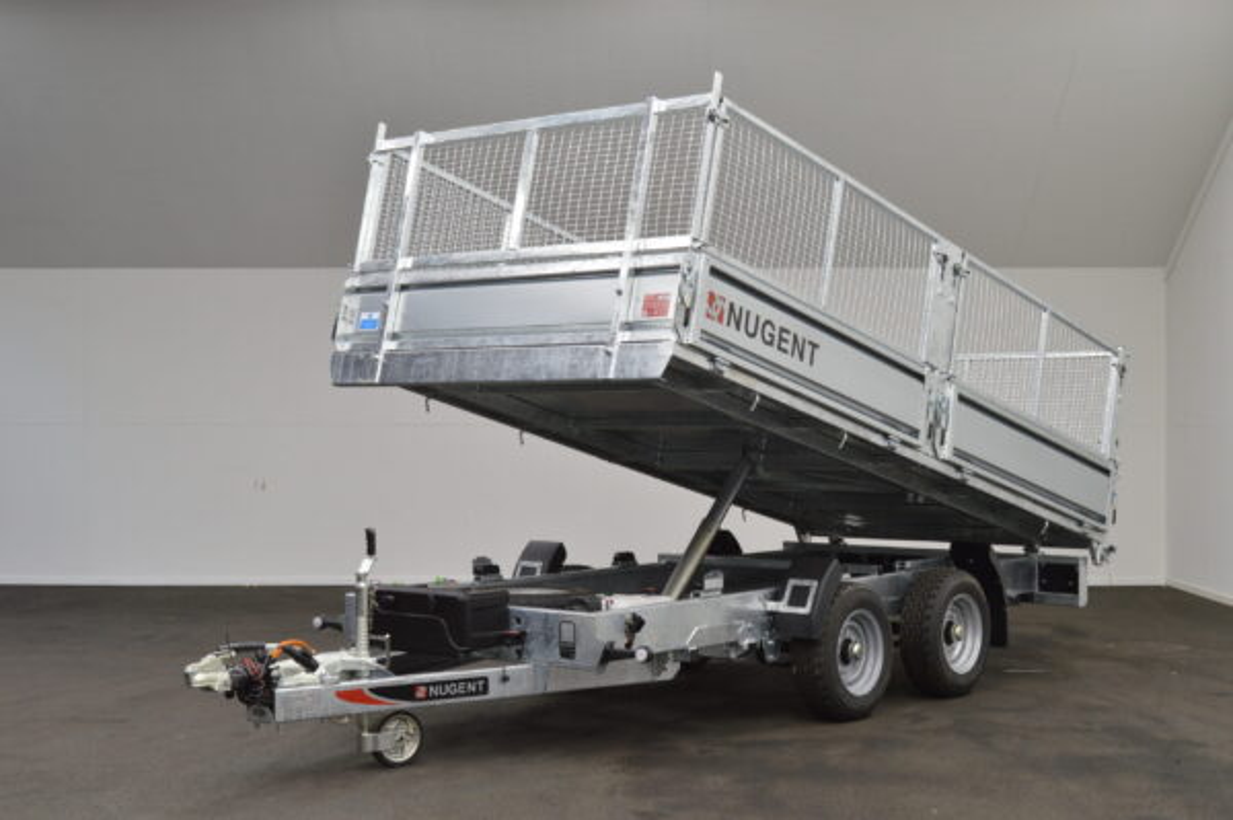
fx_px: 1797
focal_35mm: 52
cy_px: 410
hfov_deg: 37.9
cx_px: 616
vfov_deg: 25.7
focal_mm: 35
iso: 100
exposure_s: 1/1.6
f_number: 13
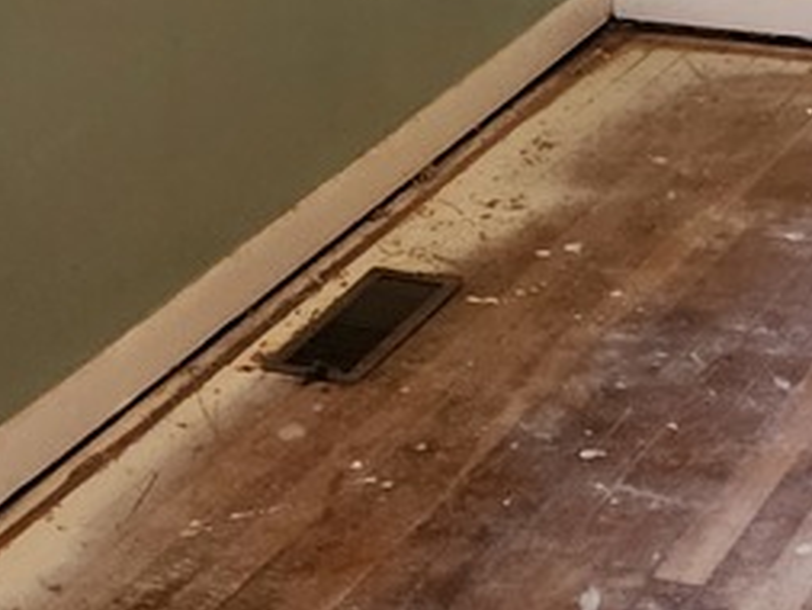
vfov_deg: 10.5
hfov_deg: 15.0
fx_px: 3074
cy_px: -578
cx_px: 626
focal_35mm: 131
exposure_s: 1/120
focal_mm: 6.4
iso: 500
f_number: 1.8
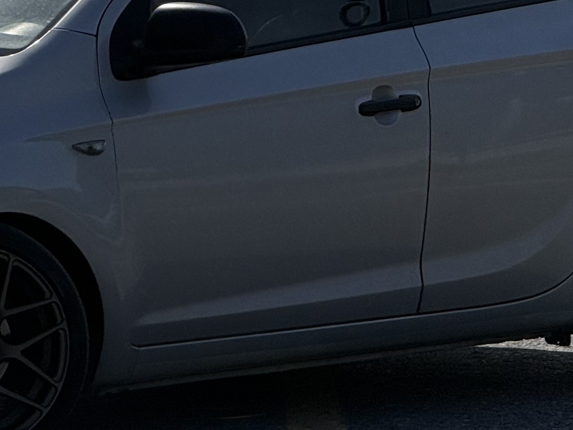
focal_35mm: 360
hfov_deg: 5.5
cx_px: 51
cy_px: -111
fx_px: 5959
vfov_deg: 4.1
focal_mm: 15.66
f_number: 2.8
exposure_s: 1/4975
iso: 40
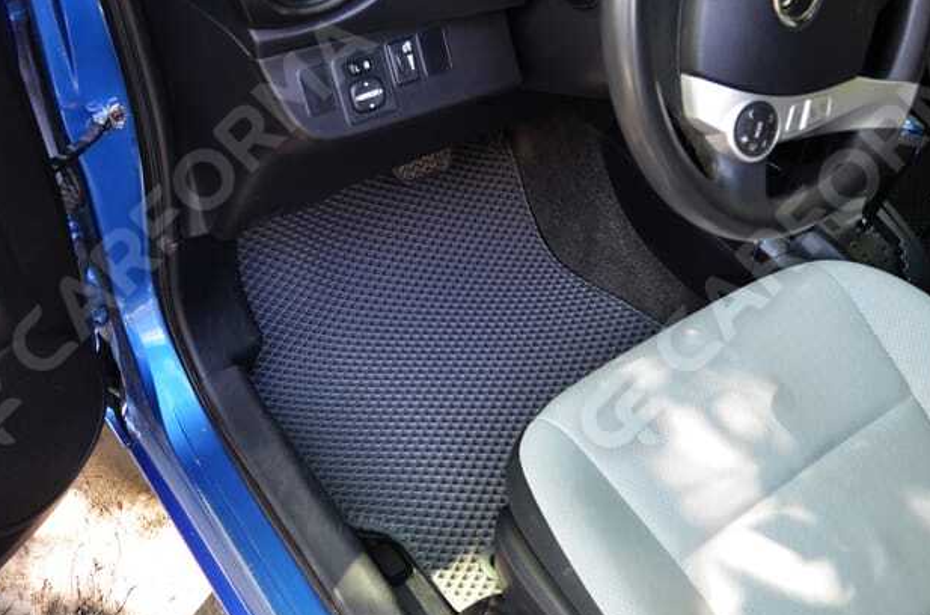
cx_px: 440
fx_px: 902
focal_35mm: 35
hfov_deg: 54.5
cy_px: 323
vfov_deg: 37.6
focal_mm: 18
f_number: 4
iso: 400
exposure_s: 1/60
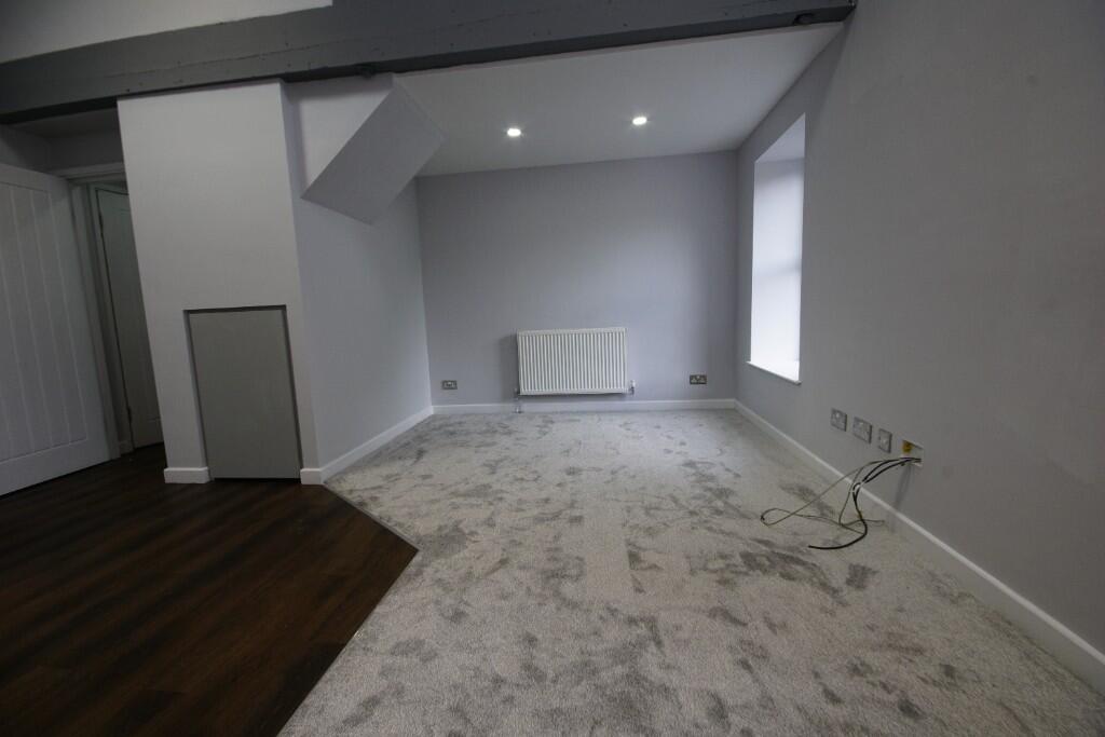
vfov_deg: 77.3
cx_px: 552
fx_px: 460
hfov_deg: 100.4
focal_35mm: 15
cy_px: 368
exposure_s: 1/13
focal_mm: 10
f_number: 11
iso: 250
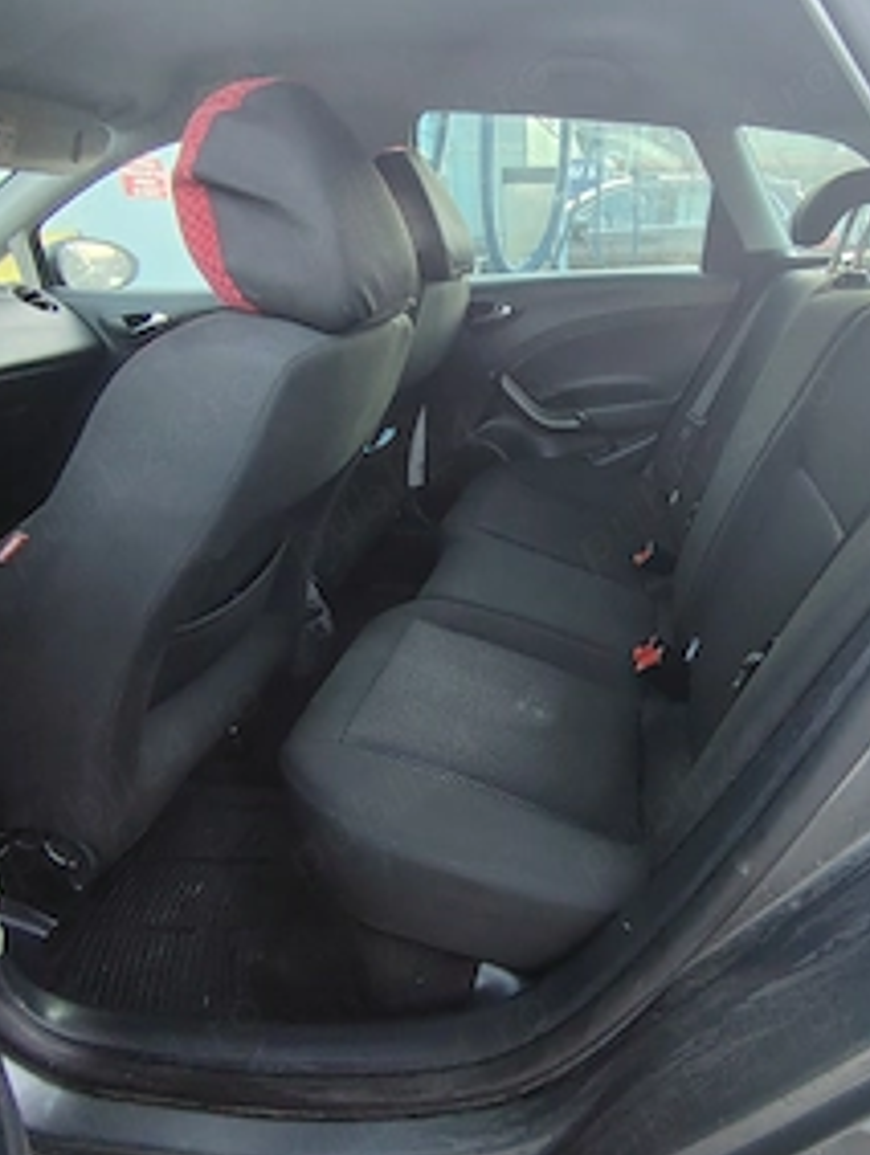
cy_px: 535
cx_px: 560
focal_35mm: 24
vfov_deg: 71.4
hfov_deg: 56.0
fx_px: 802
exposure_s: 1/50
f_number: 2.2
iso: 279
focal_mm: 1.43
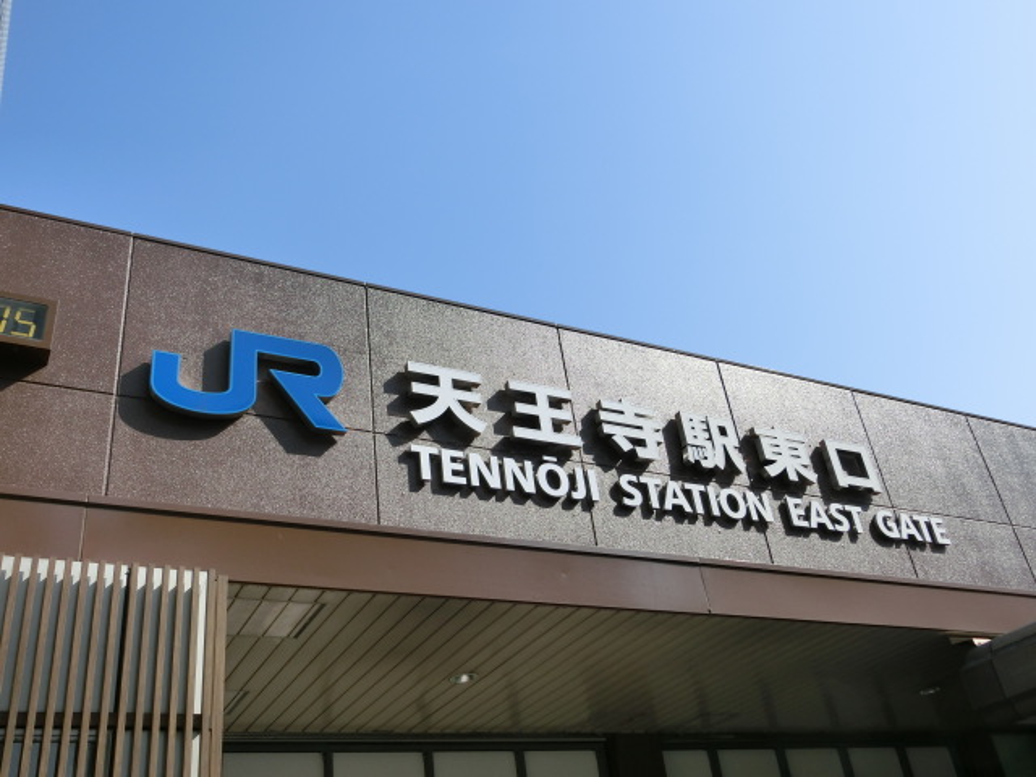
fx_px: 1018
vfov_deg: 41.8
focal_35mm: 34
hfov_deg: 54.0
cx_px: 518
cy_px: 388
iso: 80
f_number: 3.9
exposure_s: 1/800
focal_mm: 6
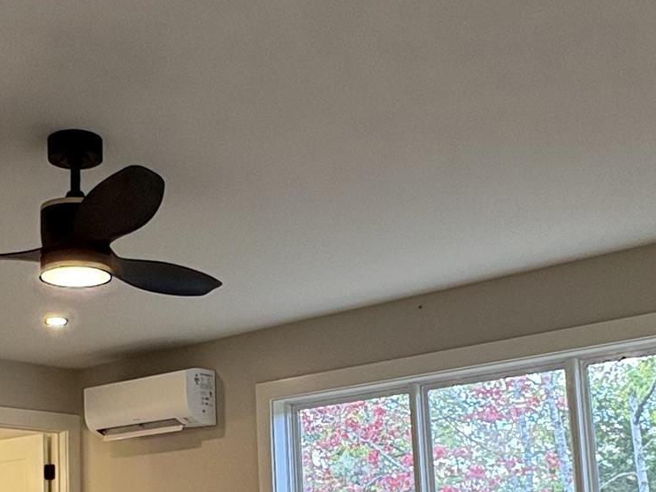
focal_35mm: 58
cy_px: 409
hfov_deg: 33.1
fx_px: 1099
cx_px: 258
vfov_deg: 24.7
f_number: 2.2
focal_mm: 2.22
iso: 100
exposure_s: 1/122
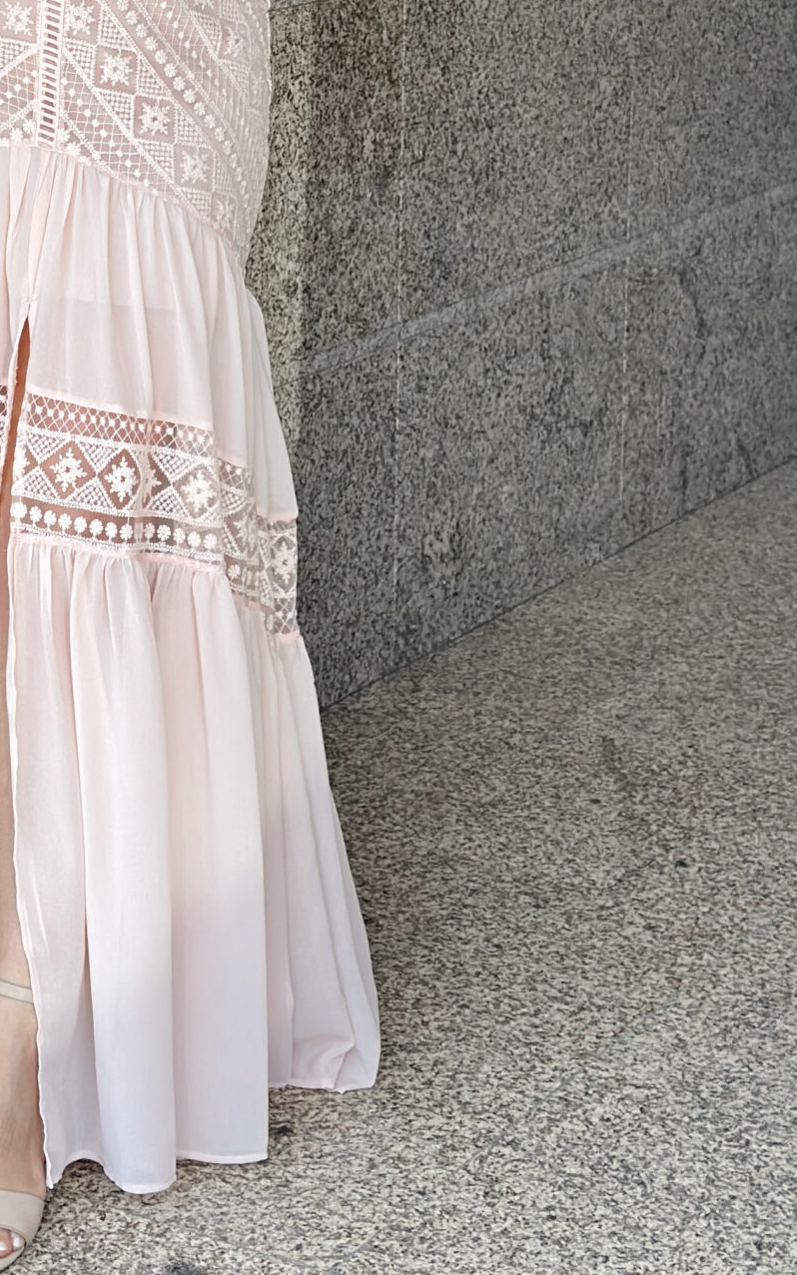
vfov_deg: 20.0
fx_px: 3545
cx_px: 133
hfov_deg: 12.8
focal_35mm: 102
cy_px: 110
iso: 80
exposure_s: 1/580
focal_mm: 6.86
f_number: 1.78
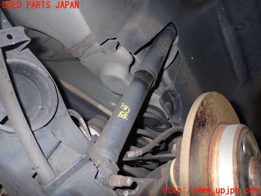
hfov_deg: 69.4
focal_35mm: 25
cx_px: 130
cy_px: 98
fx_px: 188
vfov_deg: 54.9
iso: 500
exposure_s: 1/30
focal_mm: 4.5
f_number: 5.6
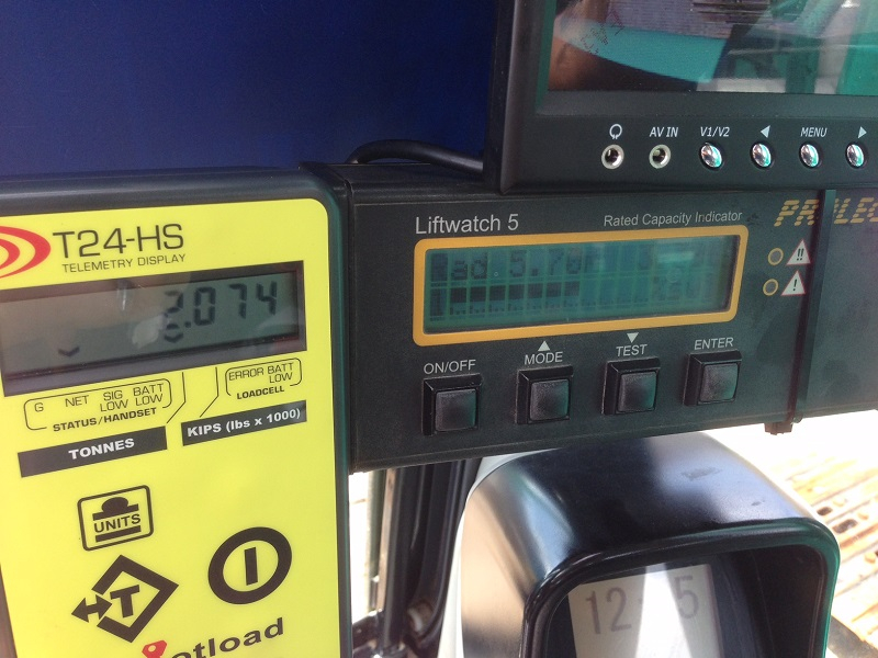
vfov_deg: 42.9
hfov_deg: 55.4
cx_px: 439
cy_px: 329
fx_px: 837
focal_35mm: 33
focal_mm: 4.12
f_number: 2.4
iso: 64
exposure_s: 1/120
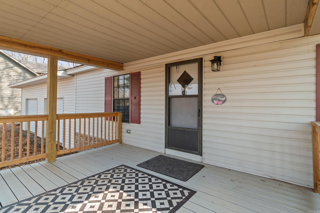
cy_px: 106
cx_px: 160
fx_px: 160
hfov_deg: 90.0
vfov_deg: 67.4
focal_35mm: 18
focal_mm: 12
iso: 250
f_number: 9
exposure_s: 1/20
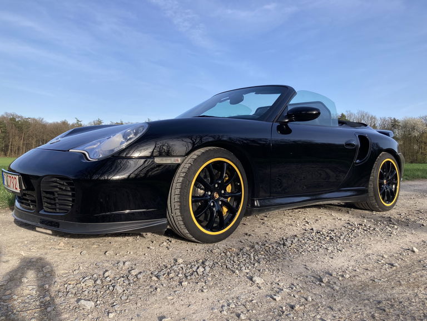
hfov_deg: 63.4
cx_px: 214
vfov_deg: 49.7
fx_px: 345
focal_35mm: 28
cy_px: 160
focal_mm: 3.99
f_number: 1.8
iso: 20
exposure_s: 1/960
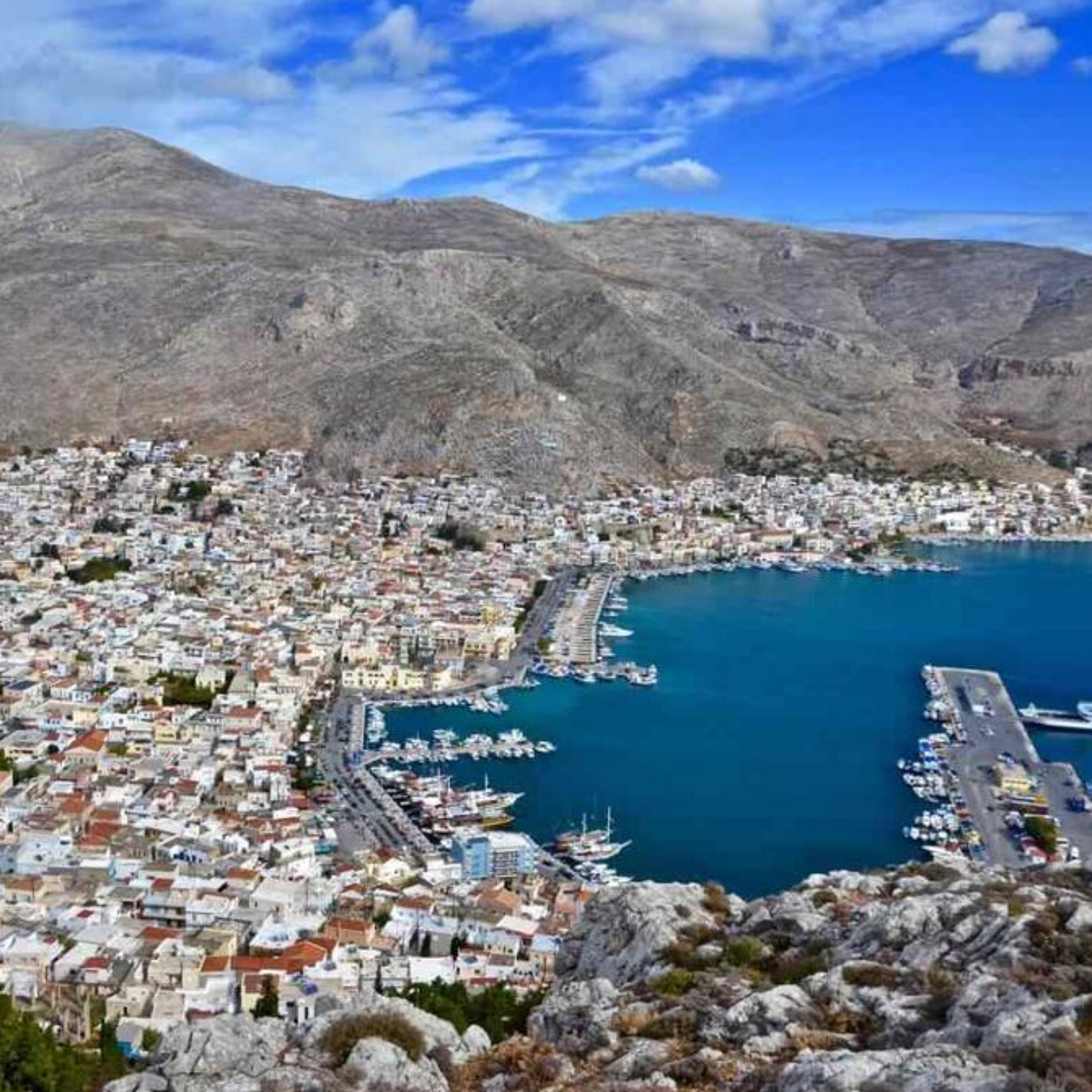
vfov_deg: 47.2
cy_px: 548
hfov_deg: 47.2
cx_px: 505
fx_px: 1249
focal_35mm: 35
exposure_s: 1/1250
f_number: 14
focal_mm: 18
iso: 800
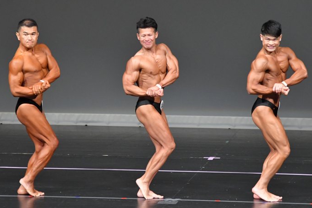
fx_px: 3092
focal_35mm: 357
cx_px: 167
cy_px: 100
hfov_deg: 5.8
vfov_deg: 3.8
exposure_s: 1/400
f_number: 5.6
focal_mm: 210
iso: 5000
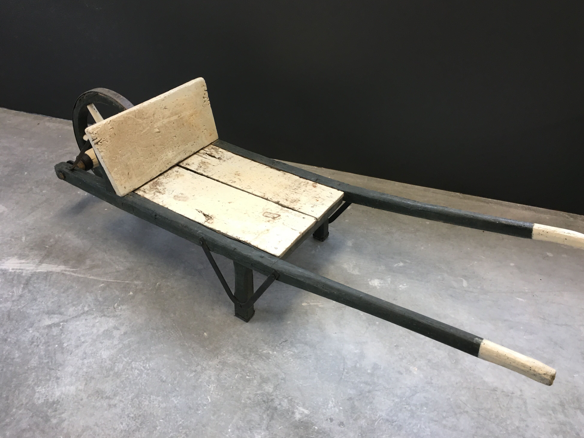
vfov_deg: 46.8
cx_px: 300
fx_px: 506
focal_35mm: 30
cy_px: 216
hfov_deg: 60.0
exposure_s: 1/33
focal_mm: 4.15
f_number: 2.2
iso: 50
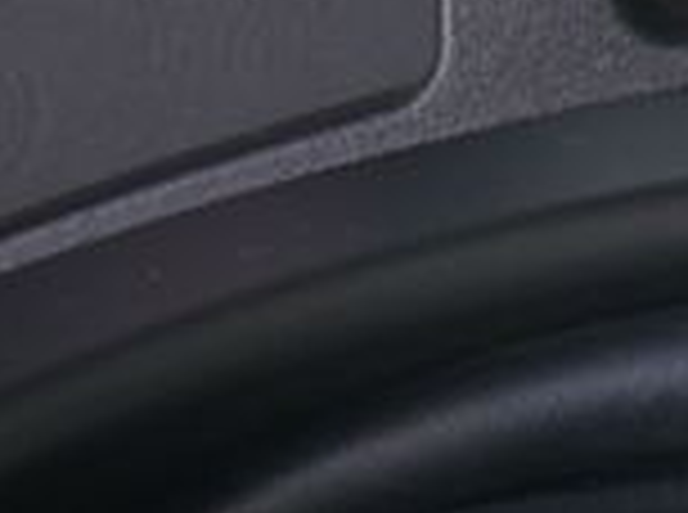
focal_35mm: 212
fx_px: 4204
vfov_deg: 6.8
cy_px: -441
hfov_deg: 8.9
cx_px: 1354
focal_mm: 35
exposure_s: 1/60
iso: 250
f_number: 5
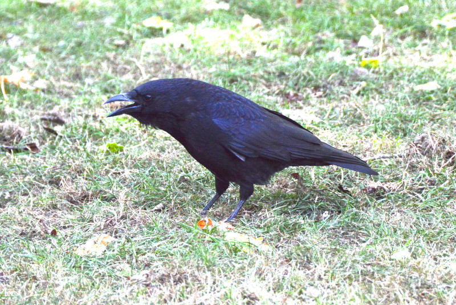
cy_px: 152
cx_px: 228
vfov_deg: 4.6
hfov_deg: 6.9
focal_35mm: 300
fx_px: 3803
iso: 1600
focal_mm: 200
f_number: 5.6
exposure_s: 1/1600
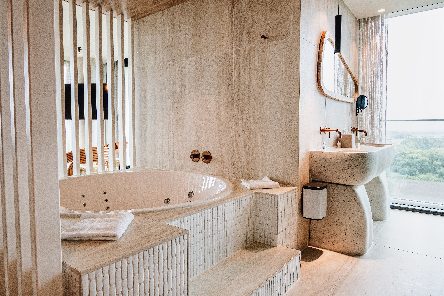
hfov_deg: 73.7
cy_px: 146
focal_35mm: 24
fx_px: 296
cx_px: 218
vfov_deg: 53.1
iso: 320
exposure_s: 1/30
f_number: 7.1
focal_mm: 15
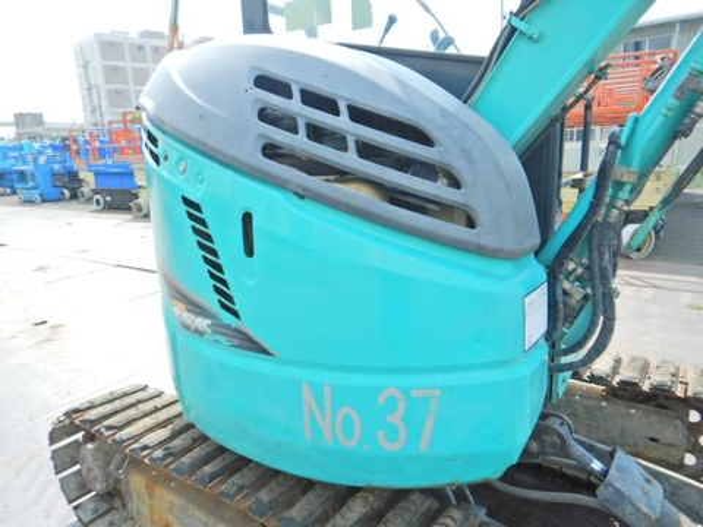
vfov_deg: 56.8
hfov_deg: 71.6
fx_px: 487
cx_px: 352
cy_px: 264
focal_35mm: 24
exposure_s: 1/800
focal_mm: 4.3
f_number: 2.8
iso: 125
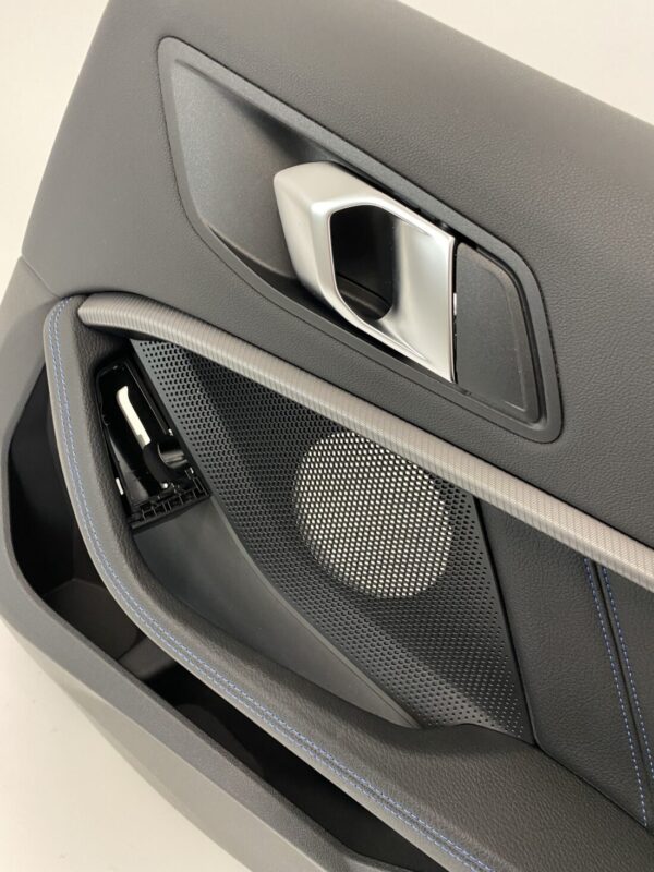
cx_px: 327
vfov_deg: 67.3
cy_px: 436
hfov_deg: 53.1
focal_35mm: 26
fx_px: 655
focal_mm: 4.25
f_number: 1.8
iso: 320
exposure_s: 1/50
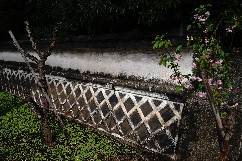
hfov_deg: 53.6
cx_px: 121
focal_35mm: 36
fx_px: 239
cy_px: 80
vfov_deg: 37.3
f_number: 5.6
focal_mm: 35.6
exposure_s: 1/400
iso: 100
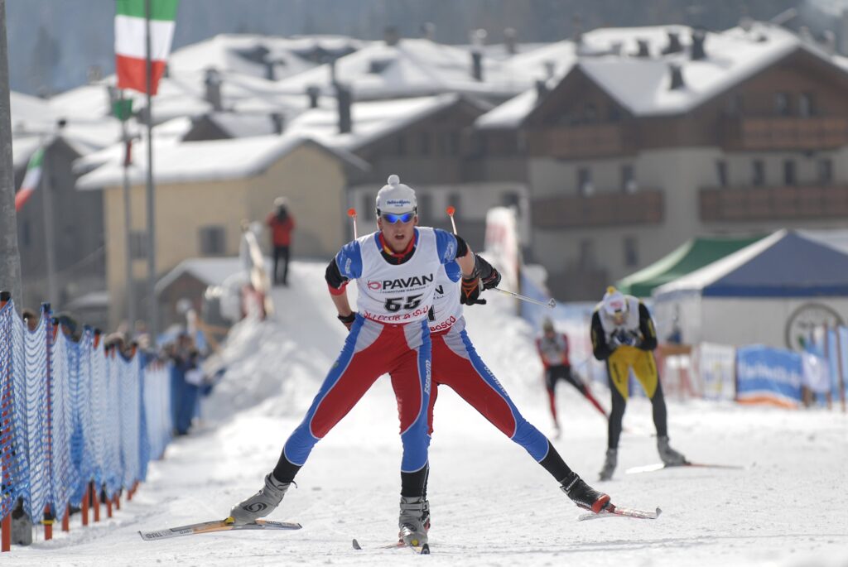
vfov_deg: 4.6
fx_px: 7074
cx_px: 424
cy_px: 284
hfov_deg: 6.9
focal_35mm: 300
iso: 100
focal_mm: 200
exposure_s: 1/2000
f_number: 3.5
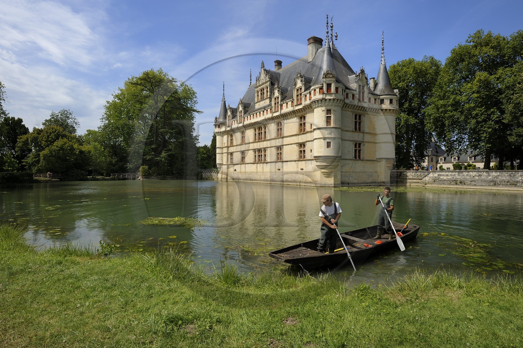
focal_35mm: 20
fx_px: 290
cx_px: 262
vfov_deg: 61.8
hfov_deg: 84.0
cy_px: 174
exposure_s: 1/160
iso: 200
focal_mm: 20
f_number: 16
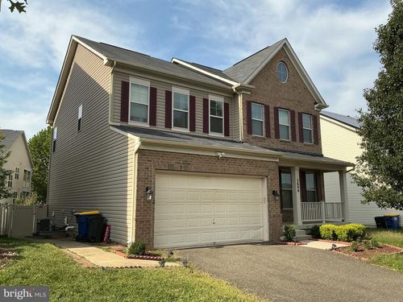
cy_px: 151
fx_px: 338
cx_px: 202
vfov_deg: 48.2
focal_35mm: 29
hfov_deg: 61.7
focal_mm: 3
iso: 25
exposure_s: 1/1626
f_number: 1.8
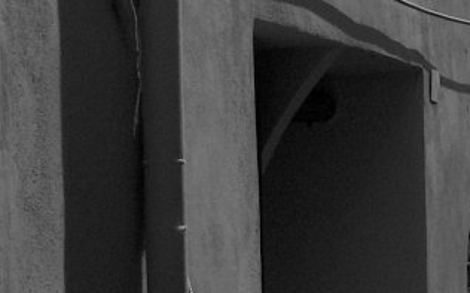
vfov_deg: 10.3
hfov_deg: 15.9
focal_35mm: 127
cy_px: 248
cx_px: 546
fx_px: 1626
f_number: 6.7
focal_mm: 7.6
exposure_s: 1/1075
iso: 400
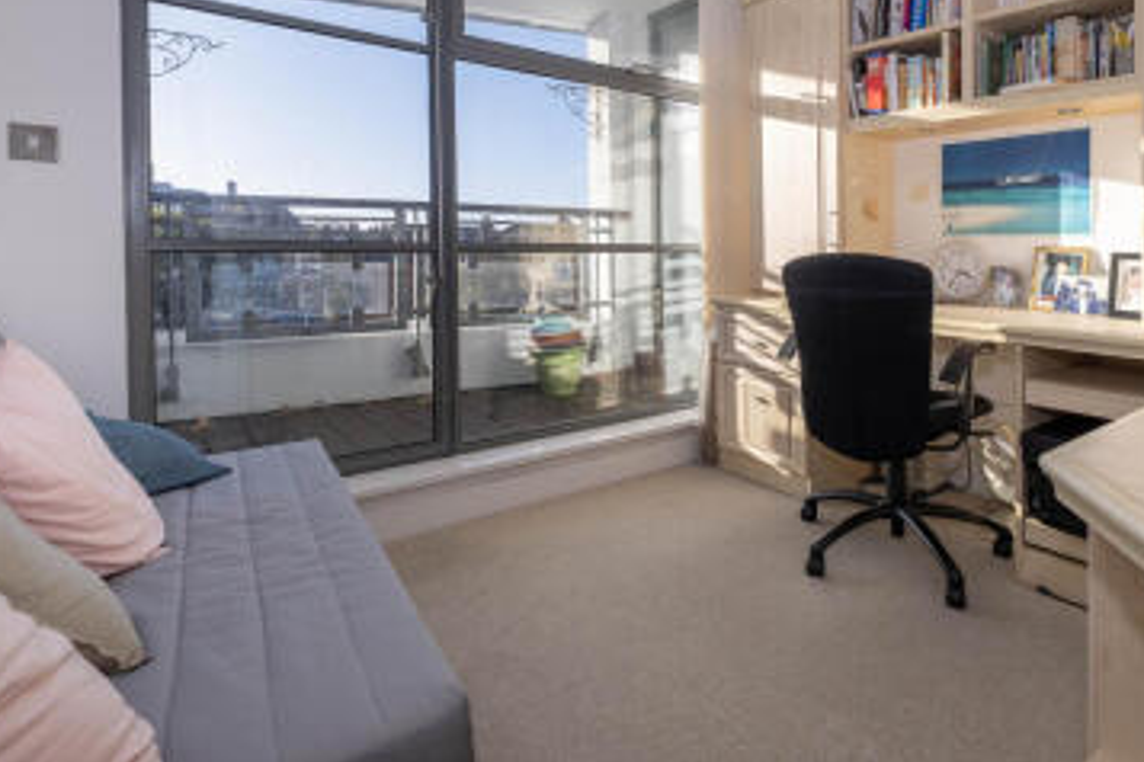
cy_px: 258
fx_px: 636
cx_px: 692
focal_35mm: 20
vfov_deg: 60.5
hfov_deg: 82.9
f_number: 7.1
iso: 320
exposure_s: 1/250
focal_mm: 10
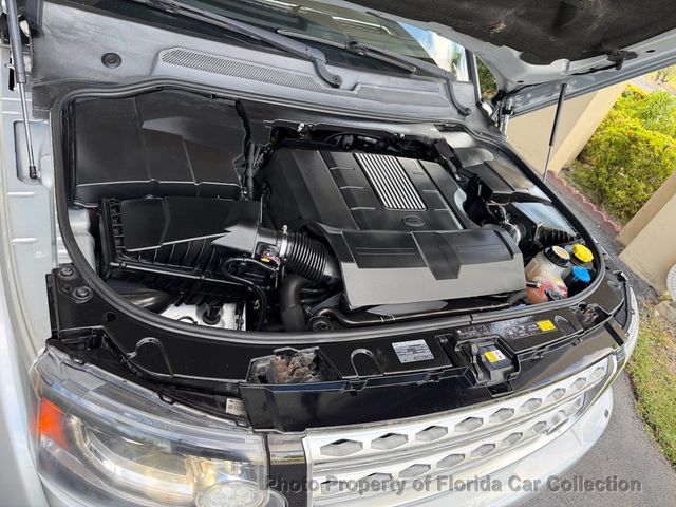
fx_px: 469
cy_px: 254
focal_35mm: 24
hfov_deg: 71.6
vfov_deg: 56.8
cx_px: 338
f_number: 1.78
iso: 125
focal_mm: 6.76
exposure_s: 1/201
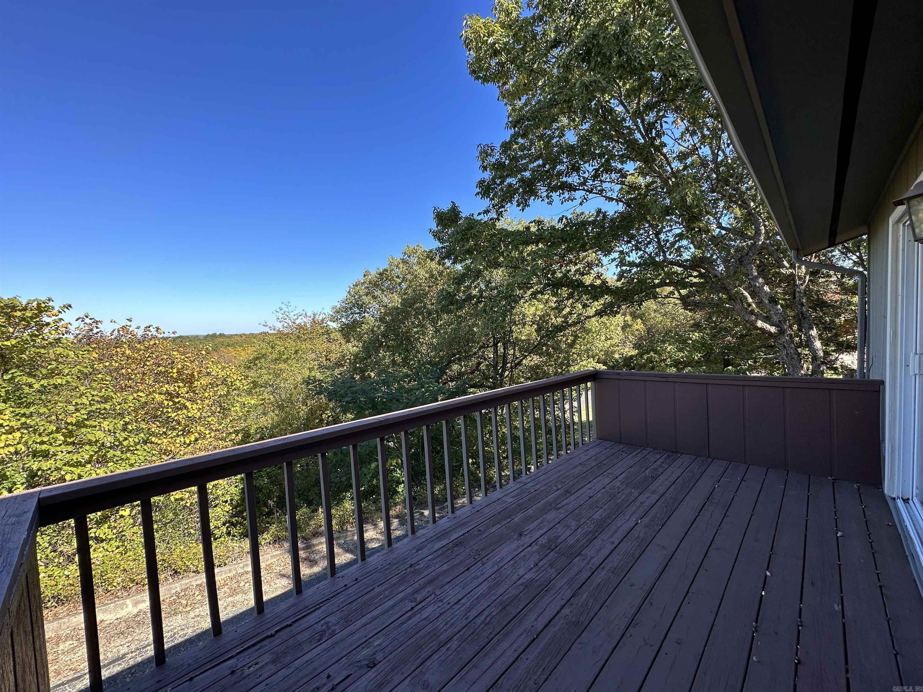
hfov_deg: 102.1
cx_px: 462
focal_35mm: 14
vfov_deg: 85.7
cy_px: 346
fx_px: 373
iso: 40
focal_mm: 2.22
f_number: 2.2
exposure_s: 1/593
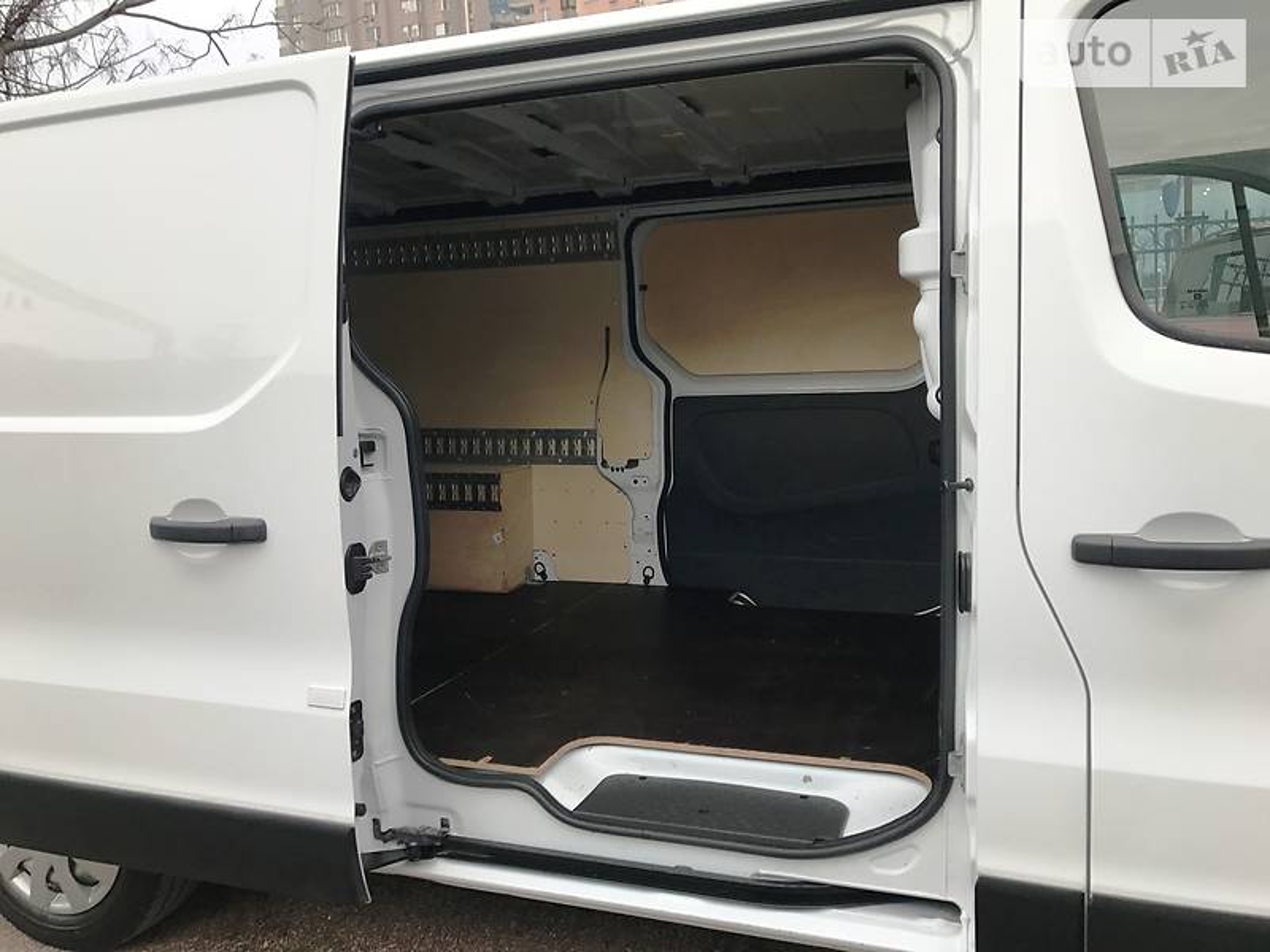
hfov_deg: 63.4
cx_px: 635
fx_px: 1027
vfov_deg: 49.7
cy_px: 476
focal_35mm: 28
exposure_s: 1/258
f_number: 1.8
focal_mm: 4
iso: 20
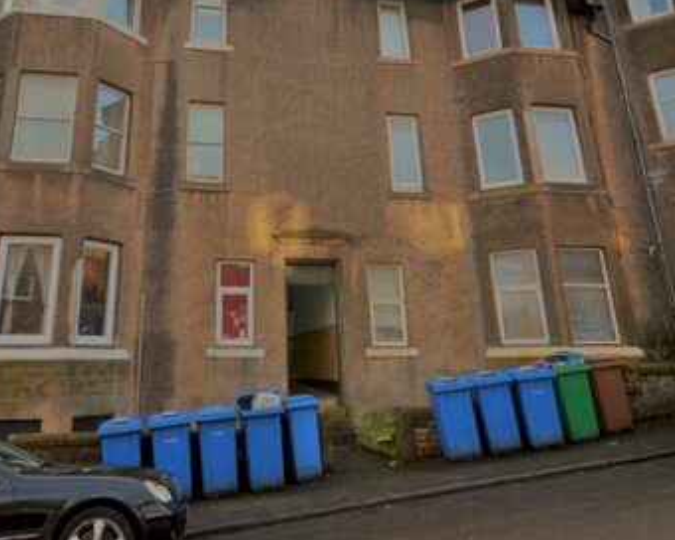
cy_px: 130
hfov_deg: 59.8
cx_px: 262
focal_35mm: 29
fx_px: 579
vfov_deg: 47.9
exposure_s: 1/200
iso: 100
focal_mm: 10
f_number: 4.5
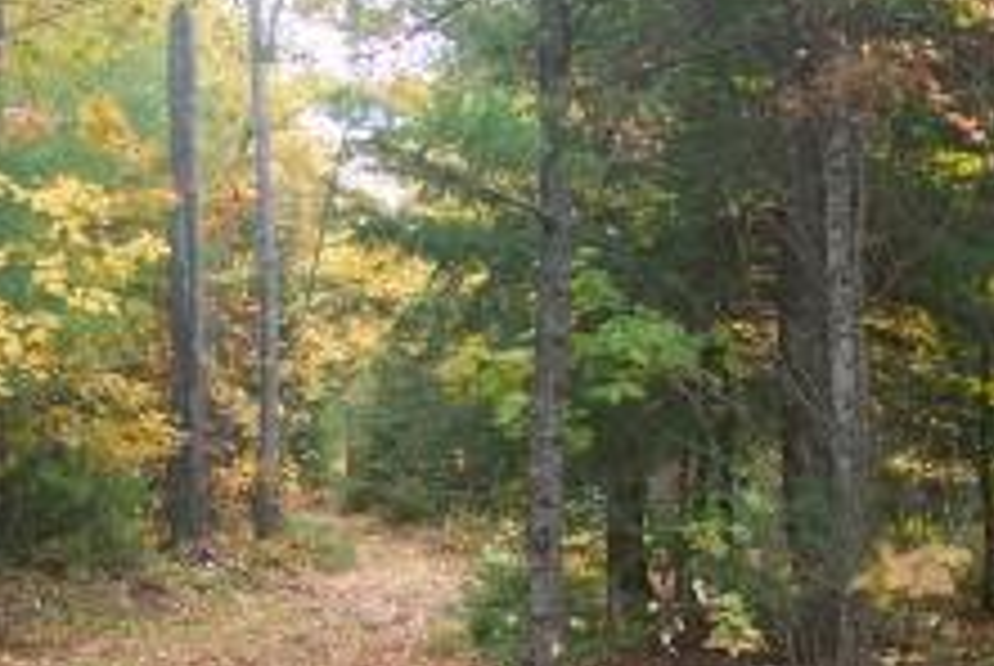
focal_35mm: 77
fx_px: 2129
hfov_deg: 26.2
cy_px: 646
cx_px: 355
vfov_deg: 17.4
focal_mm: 8
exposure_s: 1/125
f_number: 2.8
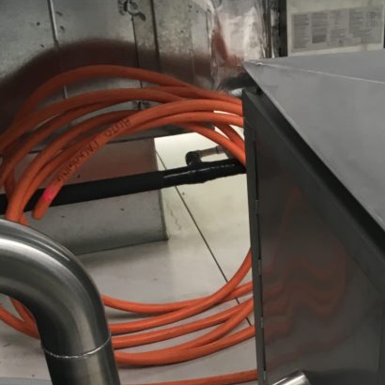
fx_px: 805
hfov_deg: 25.8
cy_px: 352
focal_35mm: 64
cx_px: 368
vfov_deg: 26.0
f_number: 2.2
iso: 32
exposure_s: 1/33
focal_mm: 4.15
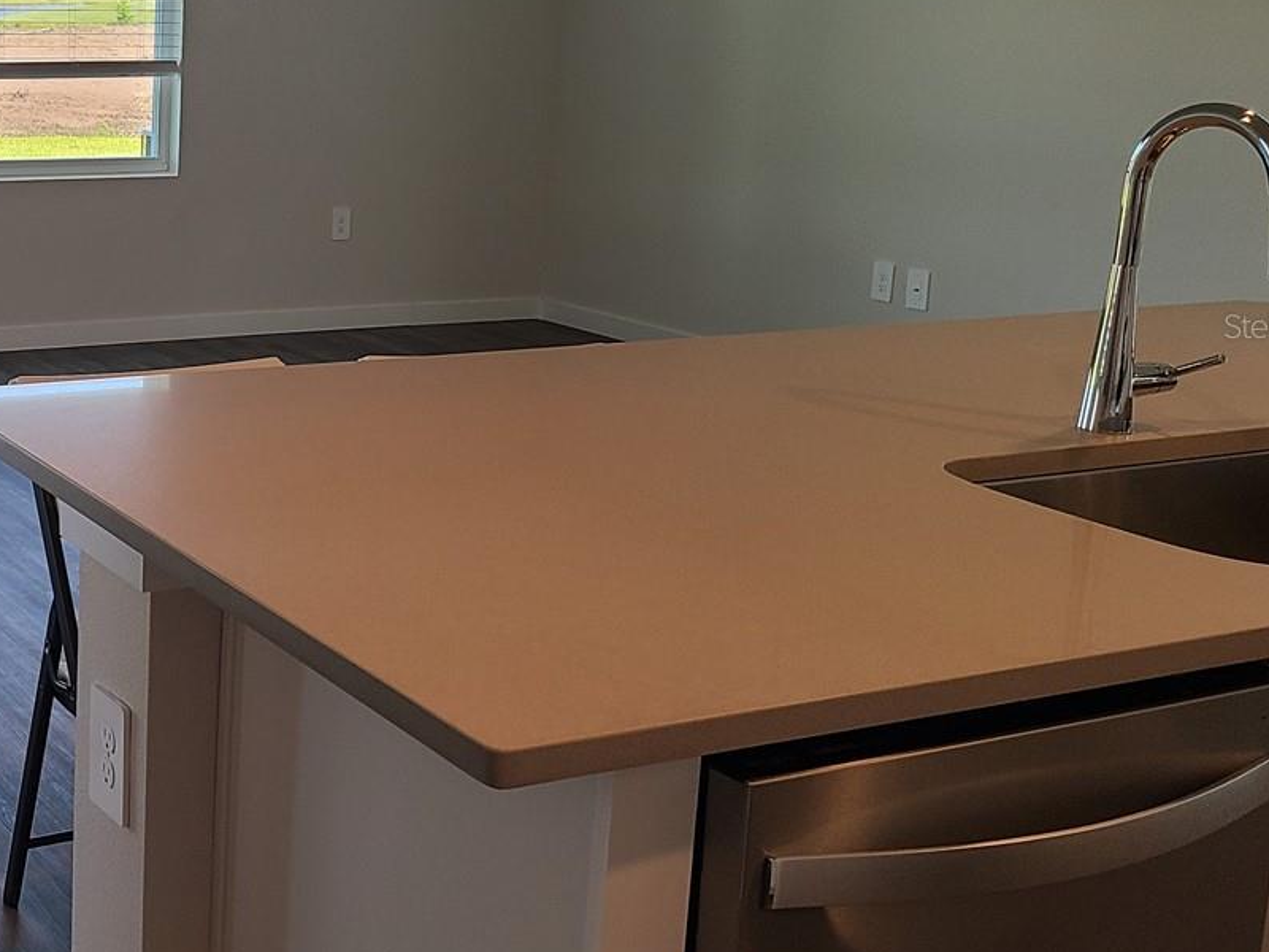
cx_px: 105
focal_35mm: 52
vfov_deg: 27.9
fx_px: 1906
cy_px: 325
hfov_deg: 34.6
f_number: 1.8
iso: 80
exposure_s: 1/120
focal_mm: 5.4
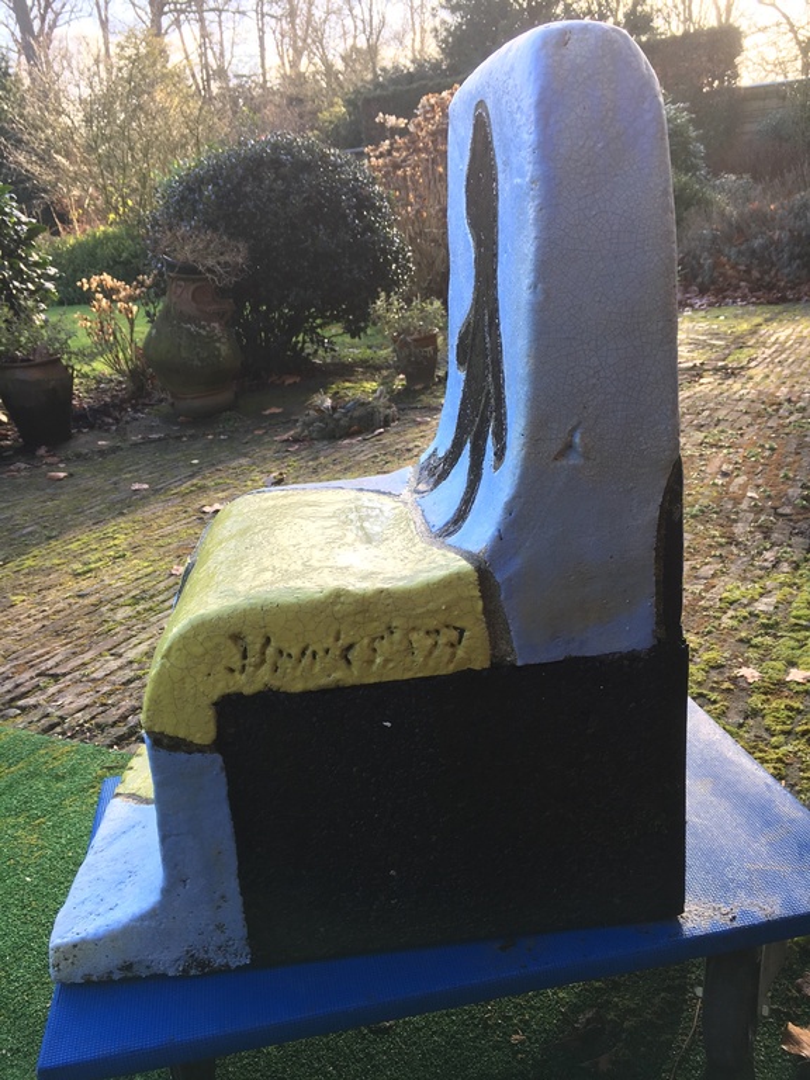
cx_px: 405
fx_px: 905
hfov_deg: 48.2
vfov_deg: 61.7
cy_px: 540
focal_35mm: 29
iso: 25
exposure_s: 1/116
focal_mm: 4.15
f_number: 2.2
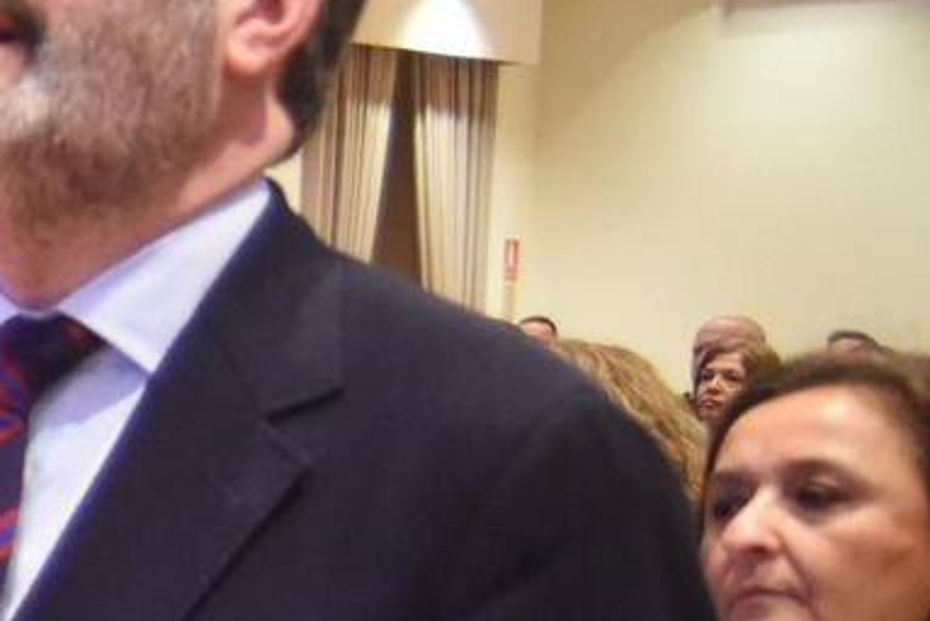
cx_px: -991
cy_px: 619
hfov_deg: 14.0
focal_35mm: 121
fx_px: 3128
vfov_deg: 11.2
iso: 6400
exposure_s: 1/200
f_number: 4
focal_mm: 29
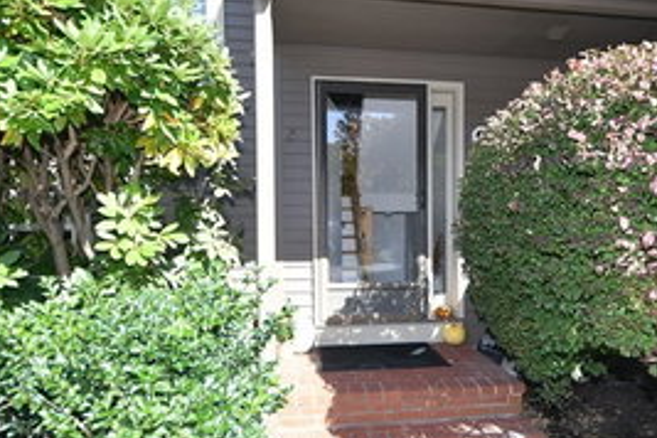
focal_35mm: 27
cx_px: 401
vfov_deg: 47.7
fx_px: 493
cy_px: 256
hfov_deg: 66.6
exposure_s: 1/1250
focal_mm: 10
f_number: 4
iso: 800
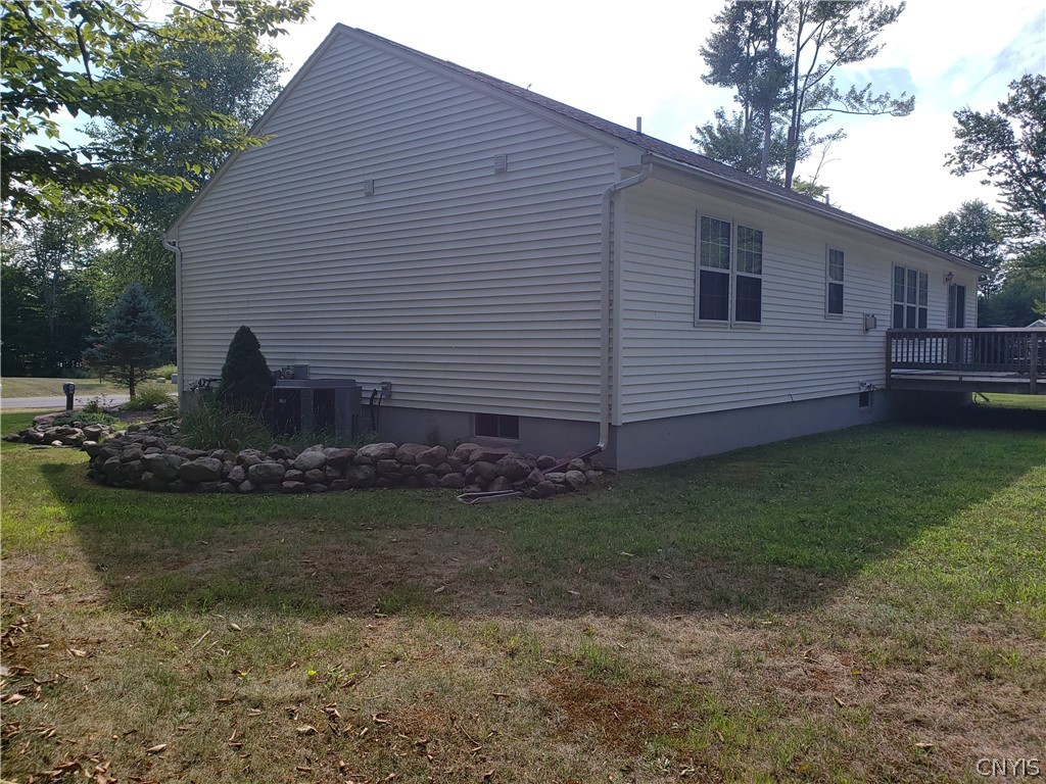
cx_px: 523
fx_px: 786
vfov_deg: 53.1
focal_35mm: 26
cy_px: 392
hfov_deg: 67.3
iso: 50
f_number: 2.4
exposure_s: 1/854
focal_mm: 4.3
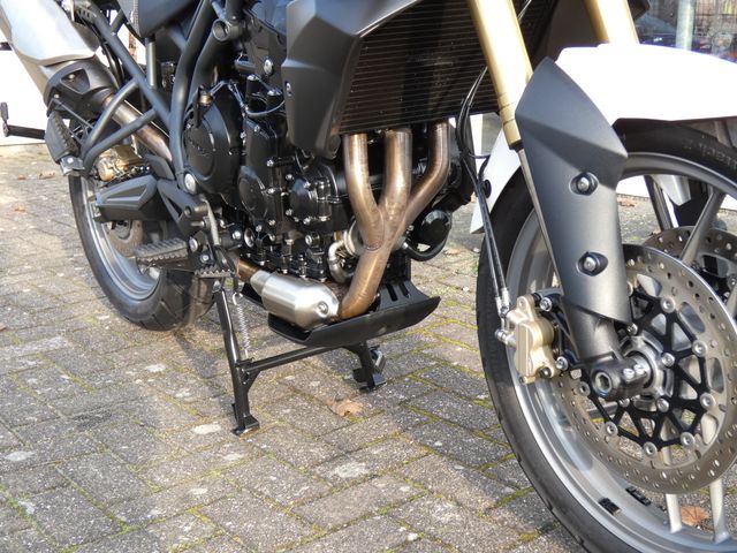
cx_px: 368
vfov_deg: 30.3
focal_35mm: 48
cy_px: 276
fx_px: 1022
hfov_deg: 39.7
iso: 100
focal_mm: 8.6
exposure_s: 1/80
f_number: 3.8
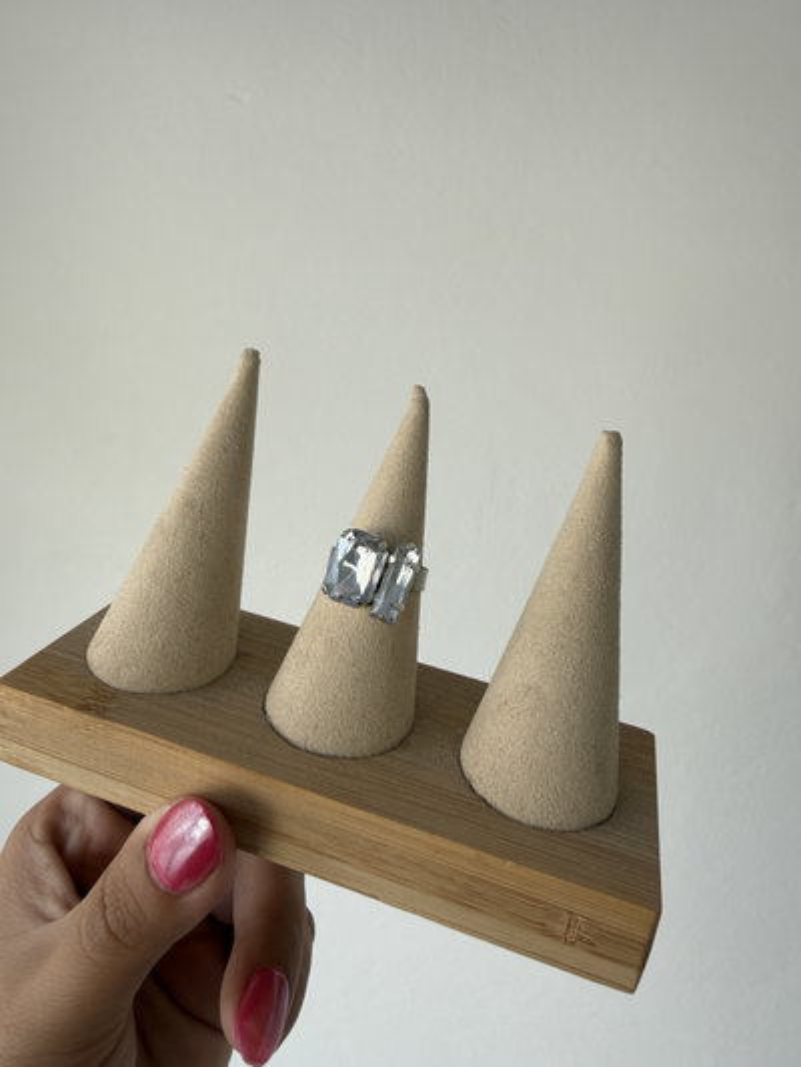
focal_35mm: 24
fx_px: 740
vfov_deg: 71.6
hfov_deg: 56.8
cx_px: 400
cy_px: 534
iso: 80
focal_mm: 2.22
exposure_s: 1/121
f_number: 2.2
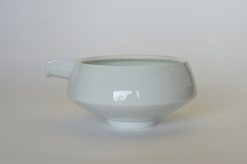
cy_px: 82
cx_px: 124
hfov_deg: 32.4
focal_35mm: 62
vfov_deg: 21.9
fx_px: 425
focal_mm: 62
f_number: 5.6
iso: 1000
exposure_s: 1/500
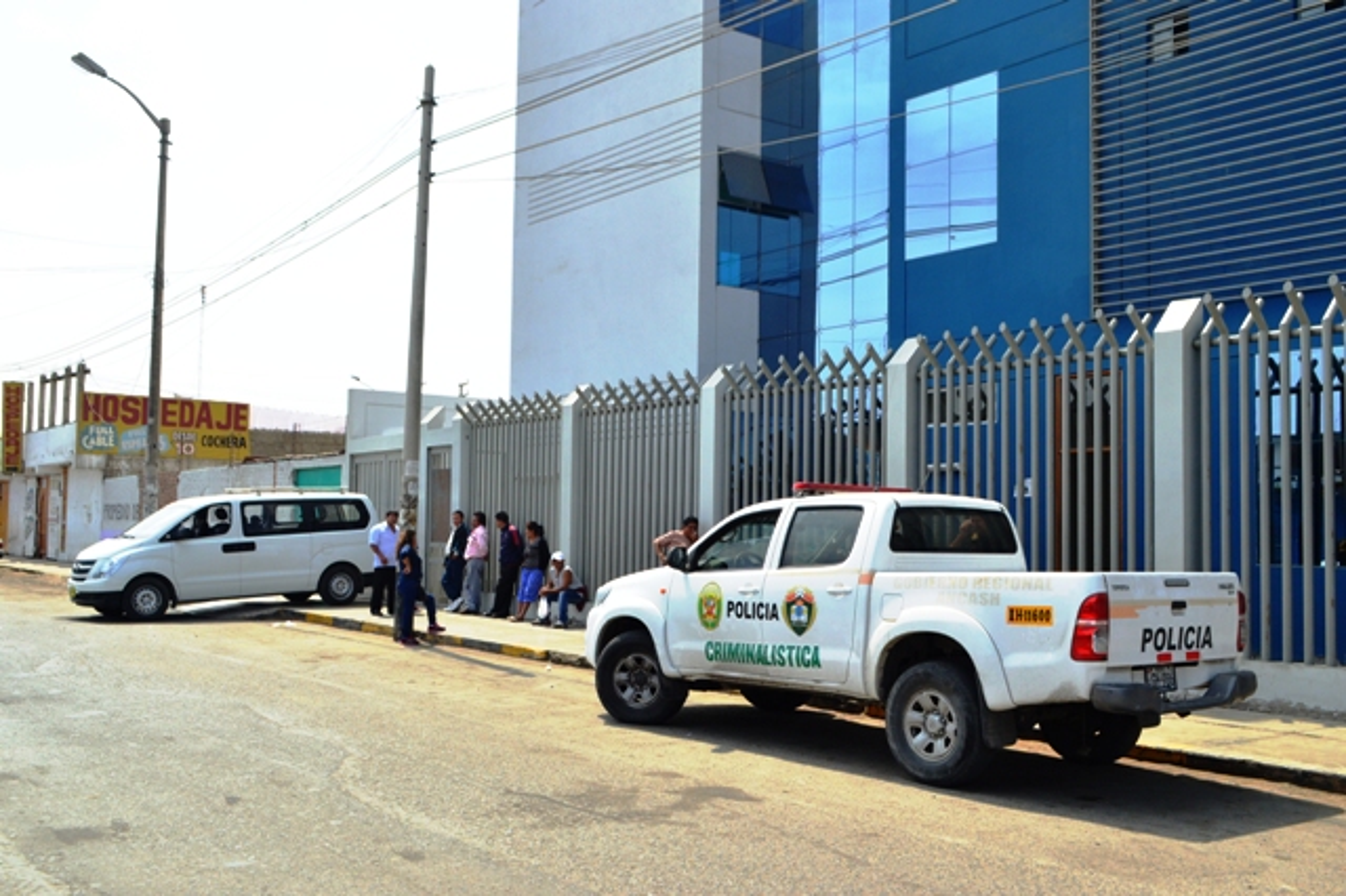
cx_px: 673
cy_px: 448
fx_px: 1345
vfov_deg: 36.8
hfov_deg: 53.2
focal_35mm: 36
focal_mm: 24
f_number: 11
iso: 400
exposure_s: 1/500
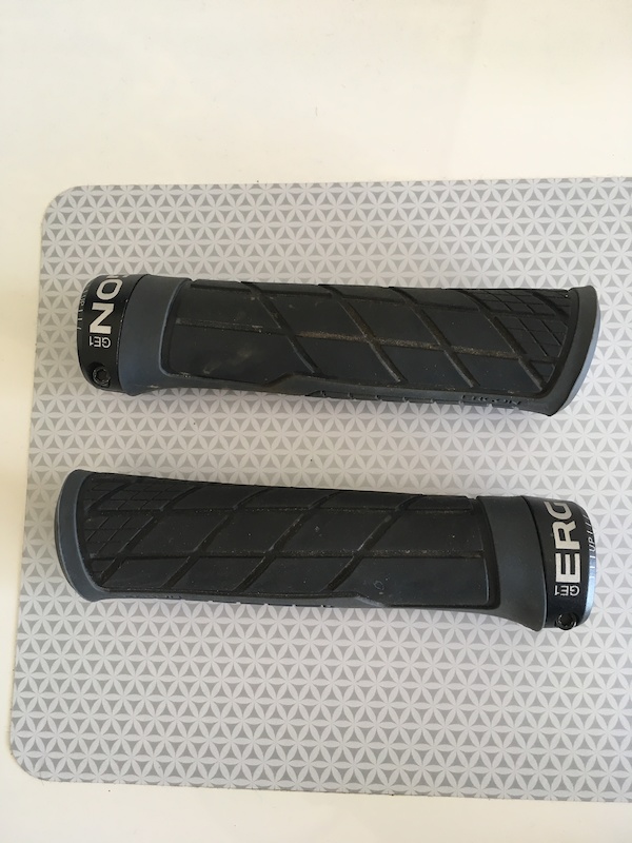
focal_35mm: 29
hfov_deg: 48.2
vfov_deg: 61.7
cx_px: 316
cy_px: 422
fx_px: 706
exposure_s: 1/30
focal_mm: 4.15
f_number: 2.2
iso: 32
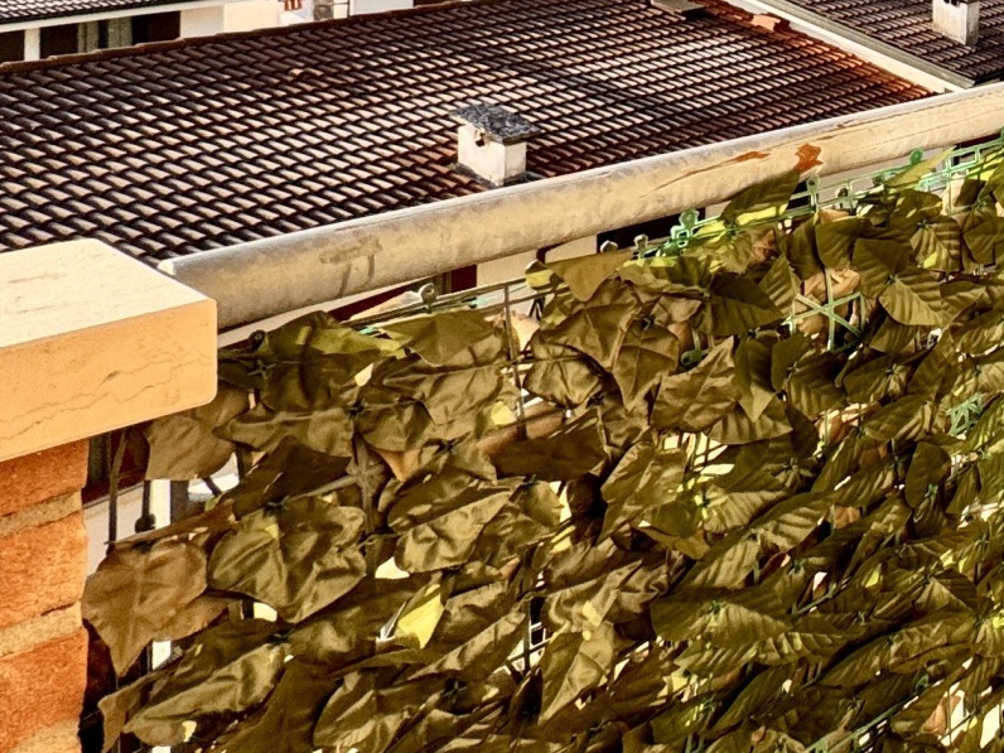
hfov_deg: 26.1
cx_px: 1607
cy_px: -182
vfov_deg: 27.7
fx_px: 1305
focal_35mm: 45
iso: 50
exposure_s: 1/669
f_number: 2.2
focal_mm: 2.22
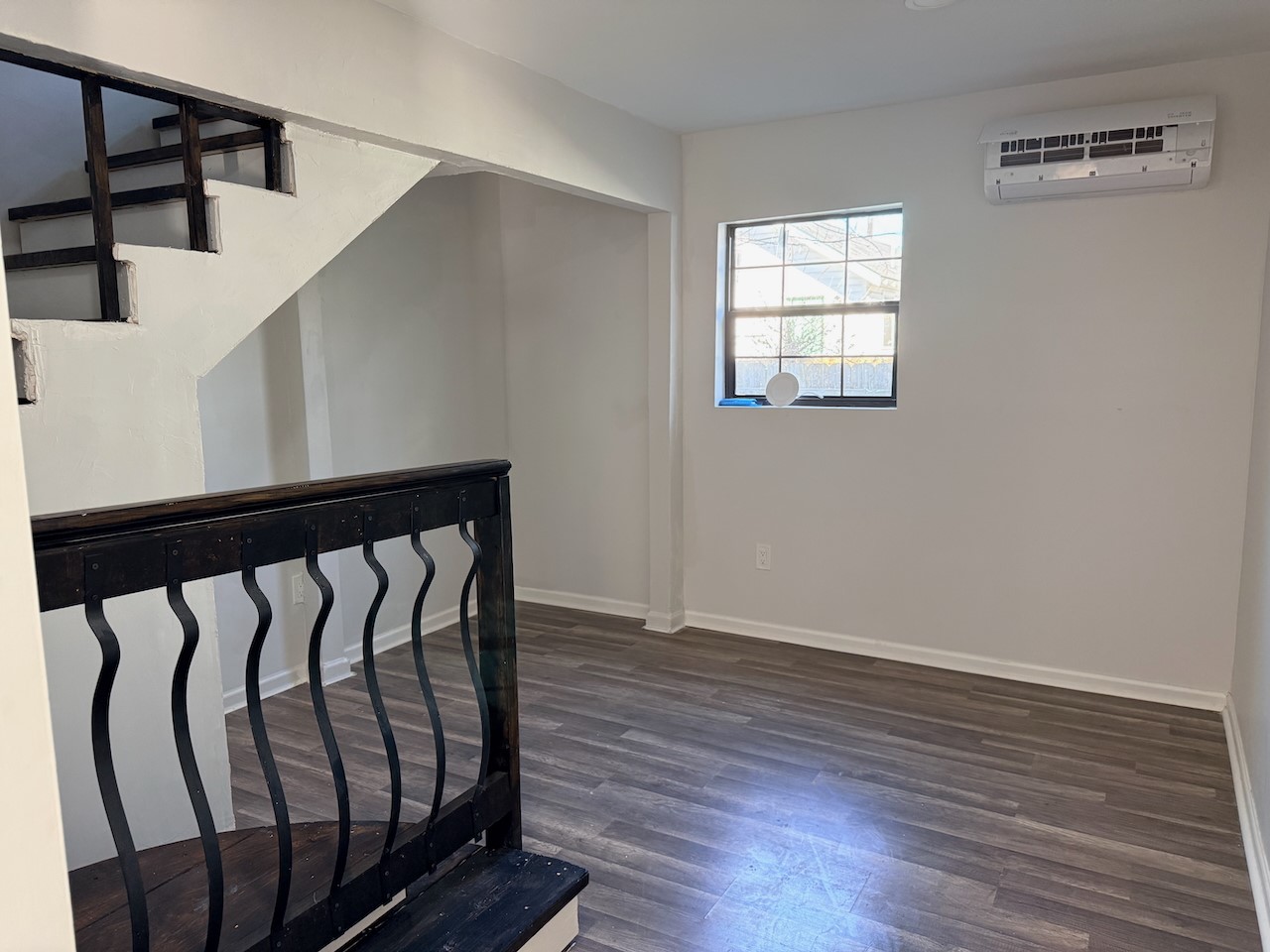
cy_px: 476
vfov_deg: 56.8
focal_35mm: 24
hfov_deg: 71.6
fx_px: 881
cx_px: 635
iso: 400
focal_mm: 6.76
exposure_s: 1/120
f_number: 1.78
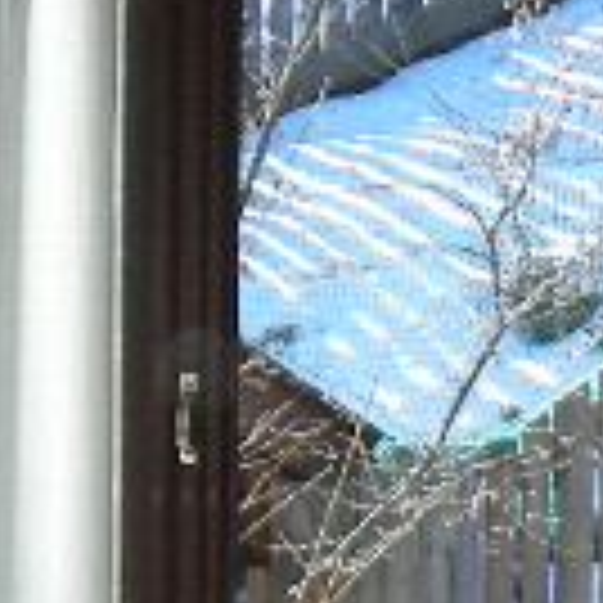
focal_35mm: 237
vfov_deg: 7.4
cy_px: 616
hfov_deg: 7.4
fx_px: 4671
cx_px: 284
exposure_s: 1/160
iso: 80
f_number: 3.8
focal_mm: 6.2
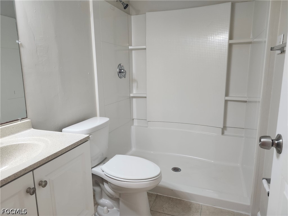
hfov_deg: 73.9
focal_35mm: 23
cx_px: 144
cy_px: 108
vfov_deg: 58.9
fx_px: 191
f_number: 1.8
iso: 400
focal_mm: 5.54
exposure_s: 1/120
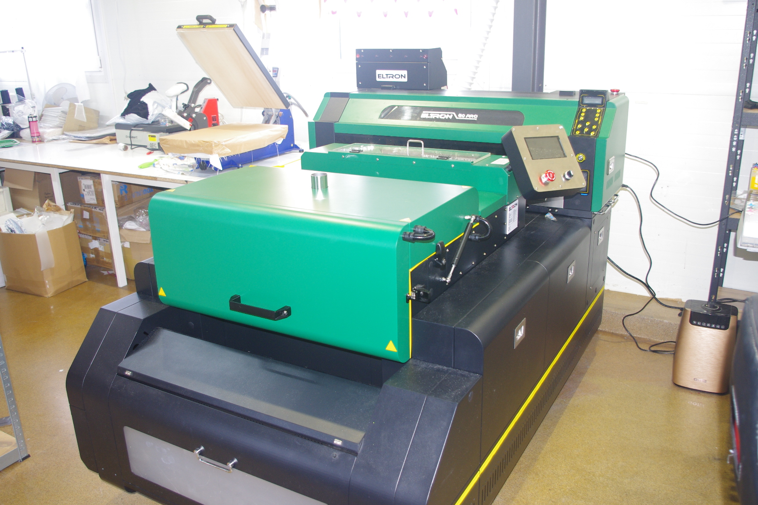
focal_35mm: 31
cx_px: 379
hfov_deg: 60.3
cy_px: 252
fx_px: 653
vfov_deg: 42.3
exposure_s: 1/20
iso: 400
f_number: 4
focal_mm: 21.25
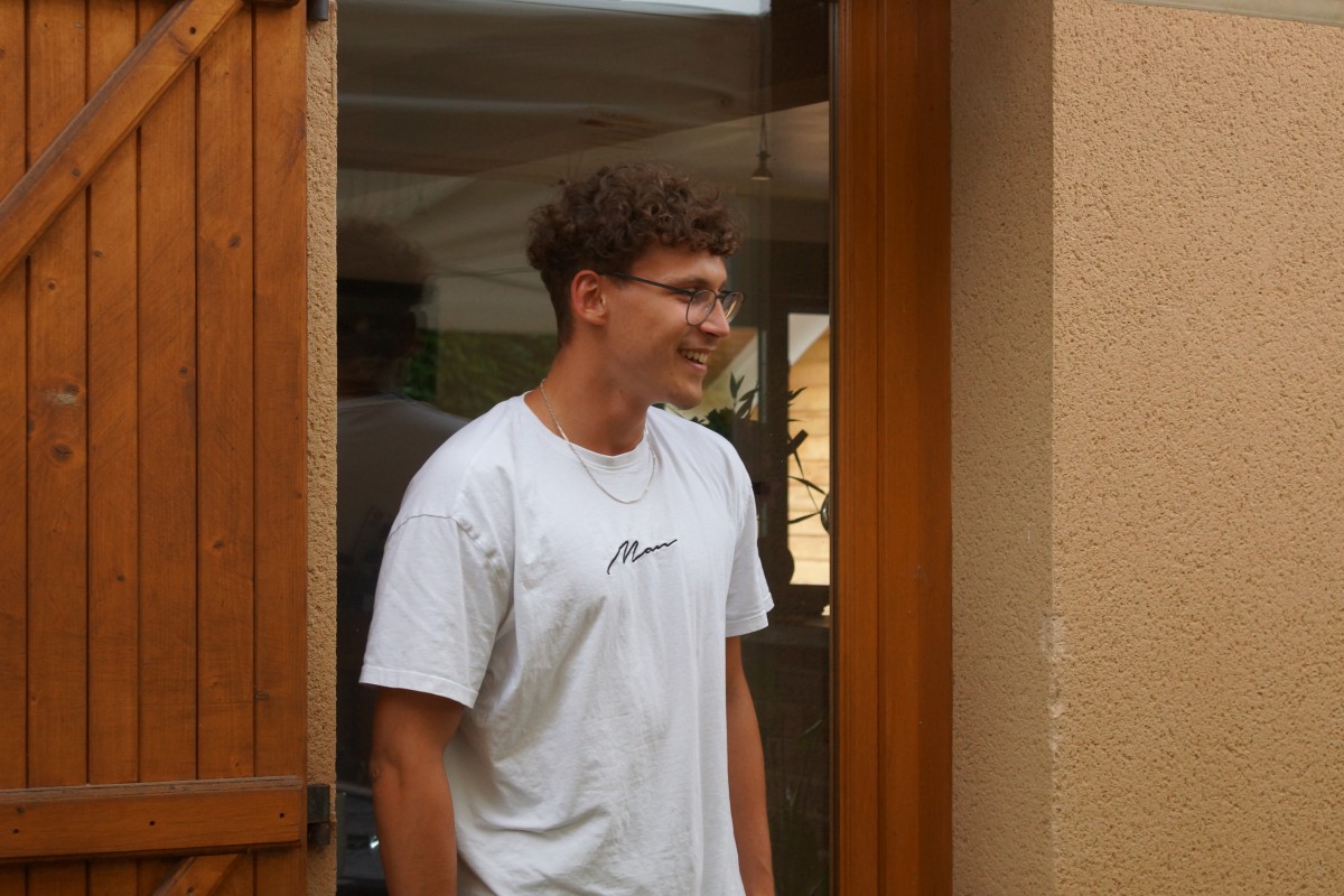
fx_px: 3080
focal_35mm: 82
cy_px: 448
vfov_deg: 16.6
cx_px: 672
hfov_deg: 24.6
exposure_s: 1/160
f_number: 5.6
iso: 640
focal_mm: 55
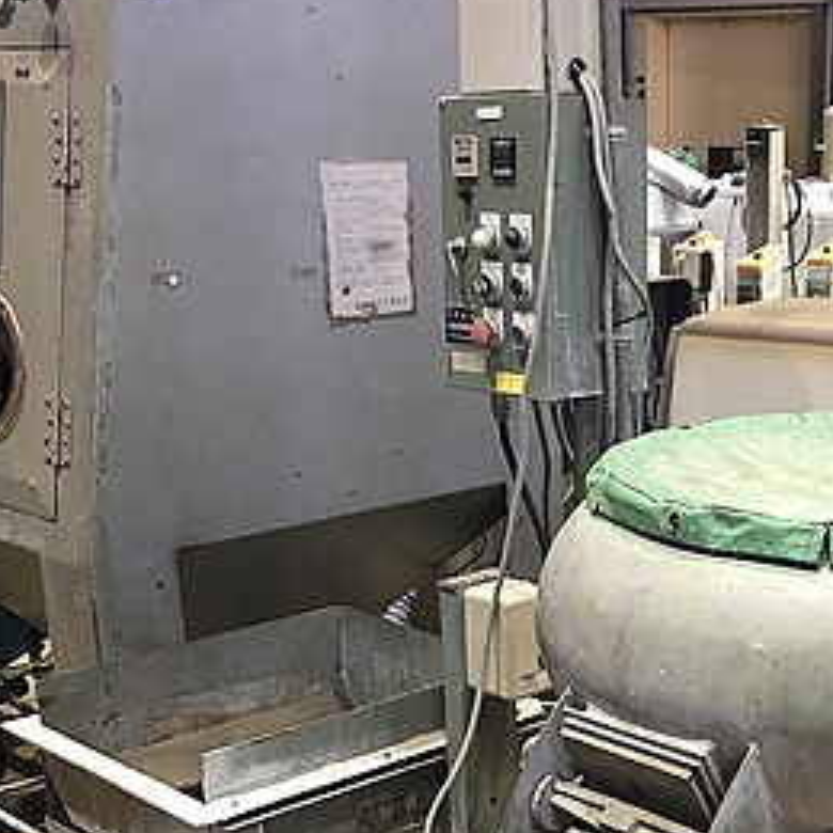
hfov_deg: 27.5
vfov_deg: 27.5
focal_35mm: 61
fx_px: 1661
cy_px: 695
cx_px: 686
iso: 100
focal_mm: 3.99
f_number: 1.8
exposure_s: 1/15
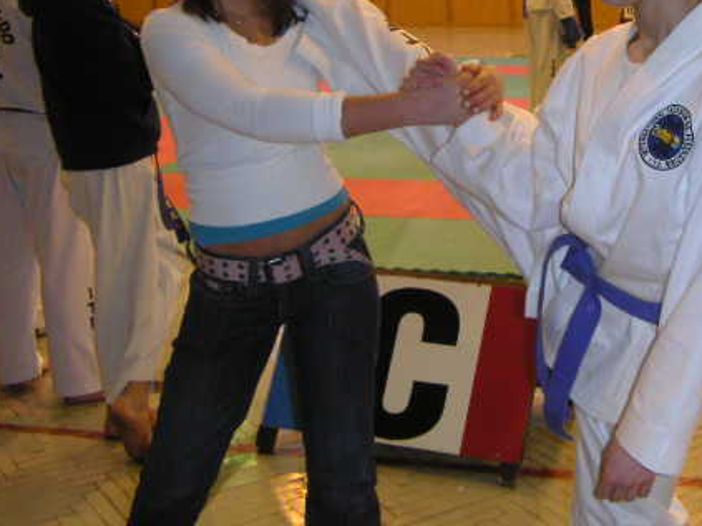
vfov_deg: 26.0
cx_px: 470
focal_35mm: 56
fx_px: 1135
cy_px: 194
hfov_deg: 34.0
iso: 200
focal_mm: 4.8
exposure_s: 1/45
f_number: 2.8
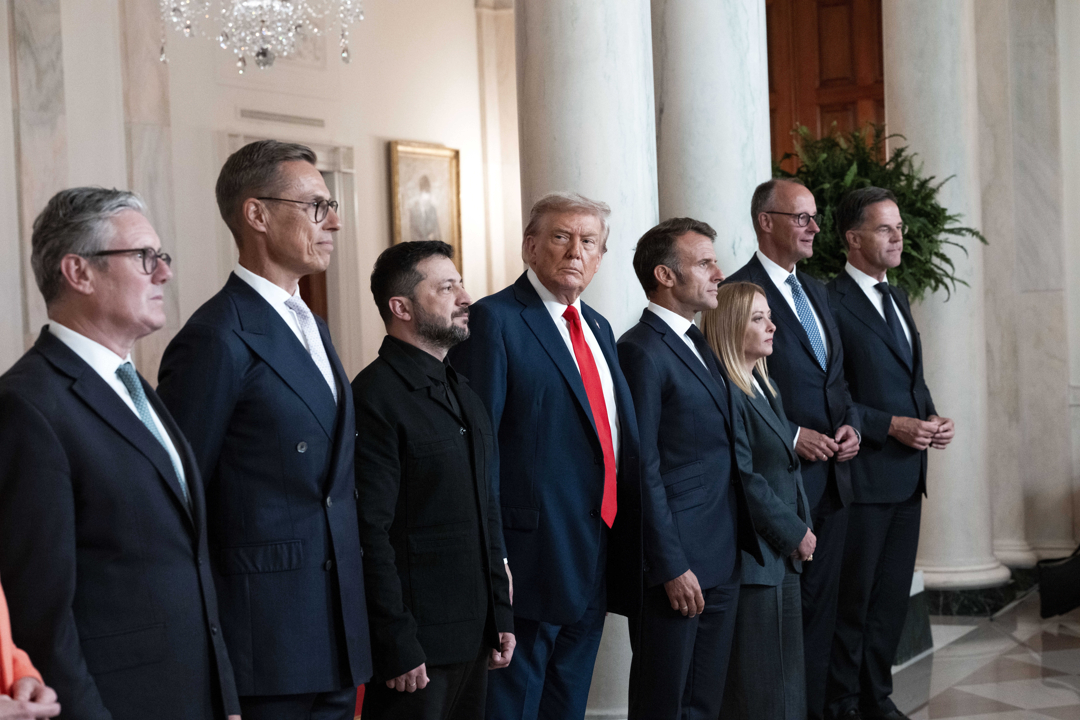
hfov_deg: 28.8
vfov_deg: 19.5
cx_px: 540
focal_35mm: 70
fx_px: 2100
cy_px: 360
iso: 6400
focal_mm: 70
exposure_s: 1/160
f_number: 5
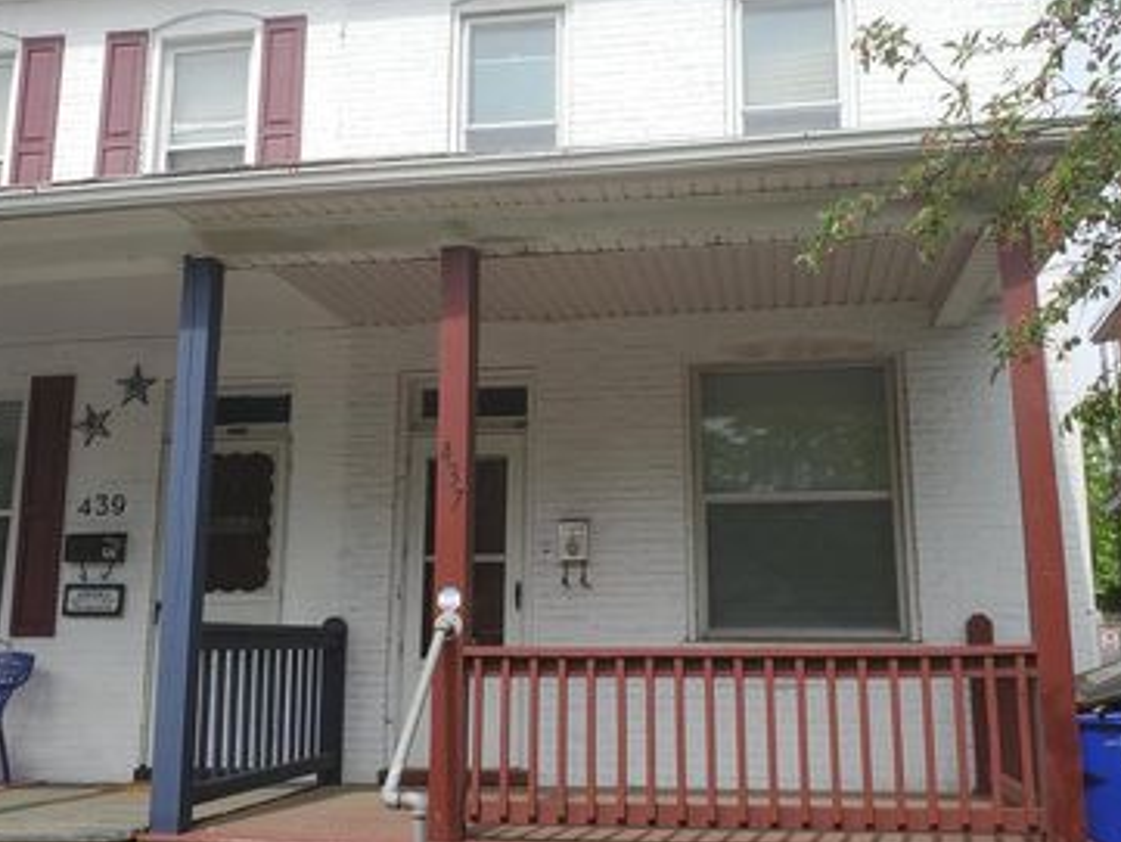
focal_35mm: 36
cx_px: 606
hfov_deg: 51.3
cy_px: 412
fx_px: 1166
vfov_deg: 39.7
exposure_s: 1/1400
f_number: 2.4
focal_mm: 4.3
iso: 50
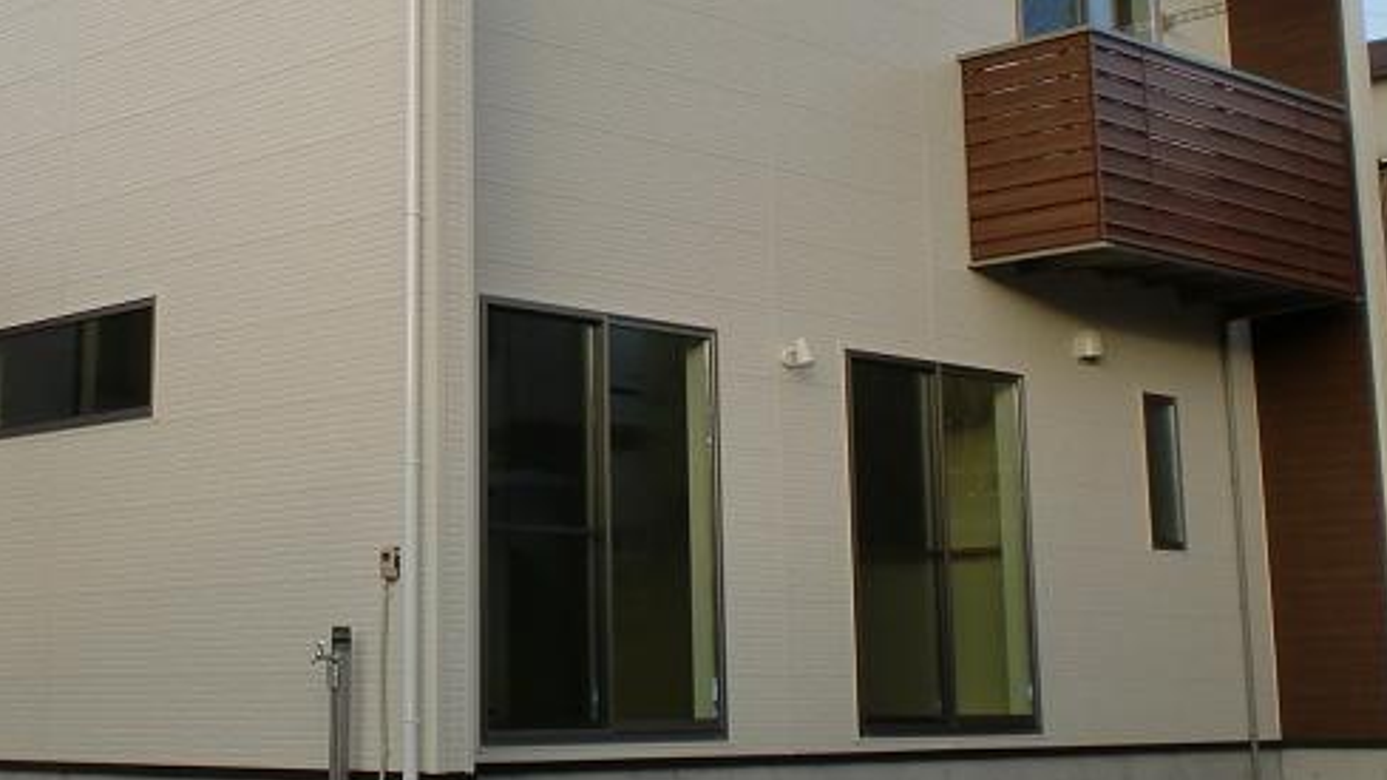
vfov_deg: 18.6
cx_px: 471
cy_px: 143
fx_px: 2354
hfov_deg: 32.6
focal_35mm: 64
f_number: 3.1
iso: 64
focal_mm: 6.3
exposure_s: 1/250
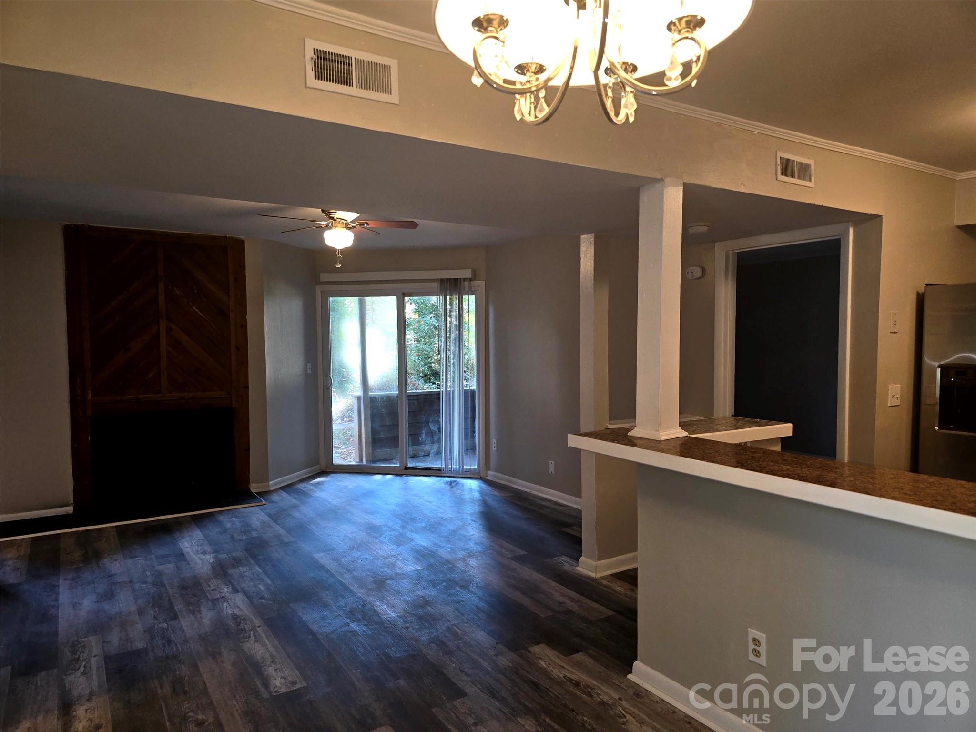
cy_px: 366
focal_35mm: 23
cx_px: 488
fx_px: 648
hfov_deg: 73.9
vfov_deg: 58.9
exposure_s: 1/60
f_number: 1.7
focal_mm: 6.3
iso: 100
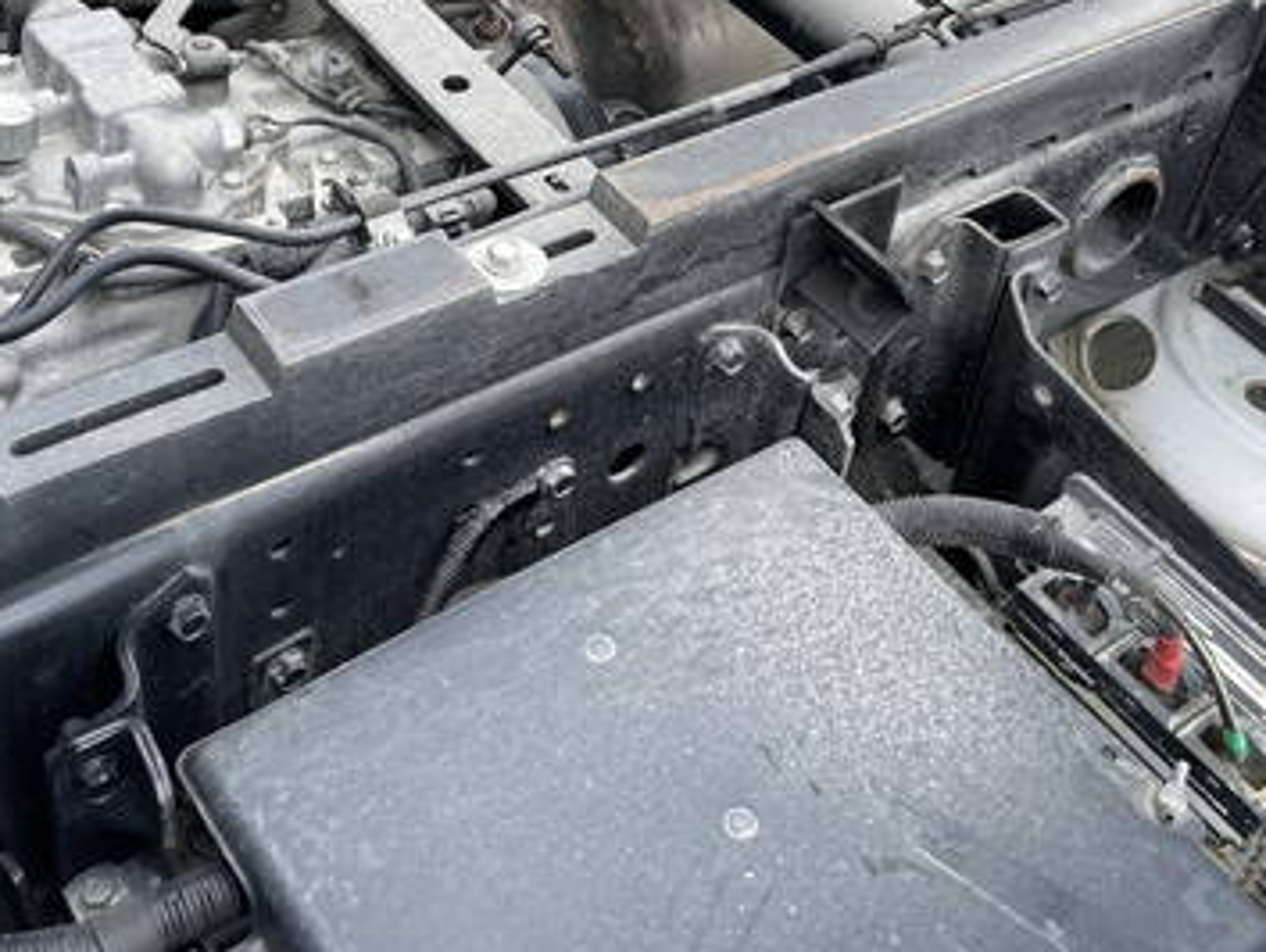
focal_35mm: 47
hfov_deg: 40.4
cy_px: 132
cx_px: 701
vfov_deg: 29.9
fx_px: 1720
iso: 32
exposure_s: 1/924
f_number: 1.6
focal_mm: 4.2
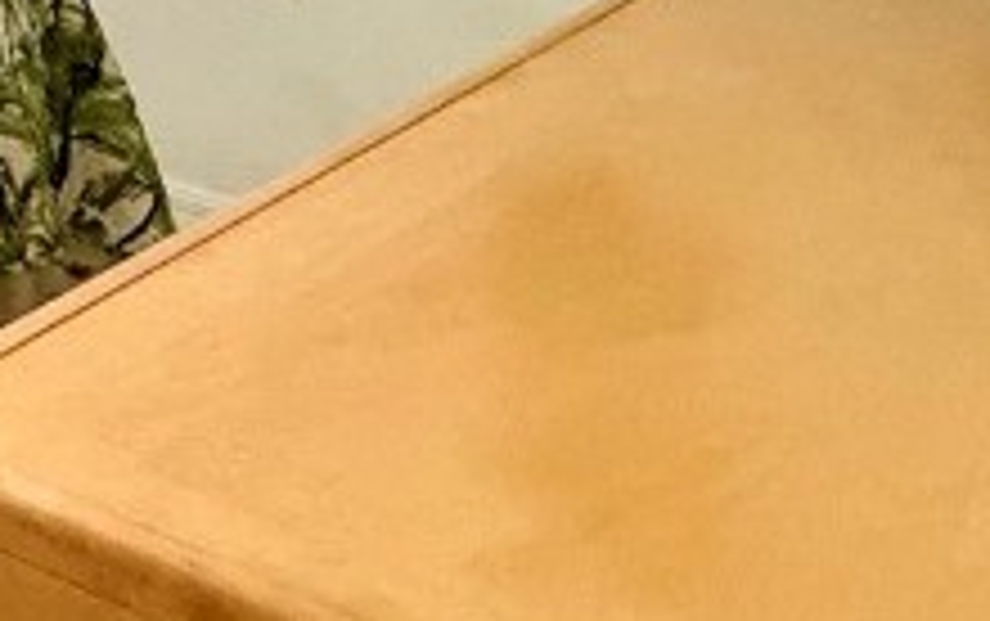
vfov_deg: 15.9
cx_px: -1269
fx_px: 1864
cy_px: -513
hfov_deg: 16.2
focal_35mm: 69
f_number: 2.2
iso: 400
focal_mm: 2.22
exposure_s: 1/60
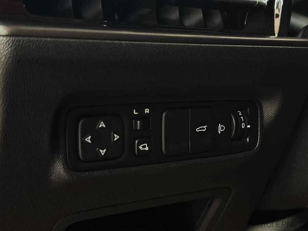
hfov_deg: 39.7
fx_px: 427
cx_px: 154
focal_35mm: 48
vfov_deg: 30.3
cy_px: 116
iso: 640
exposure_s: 1/20
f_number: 1.78
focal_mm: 6.86
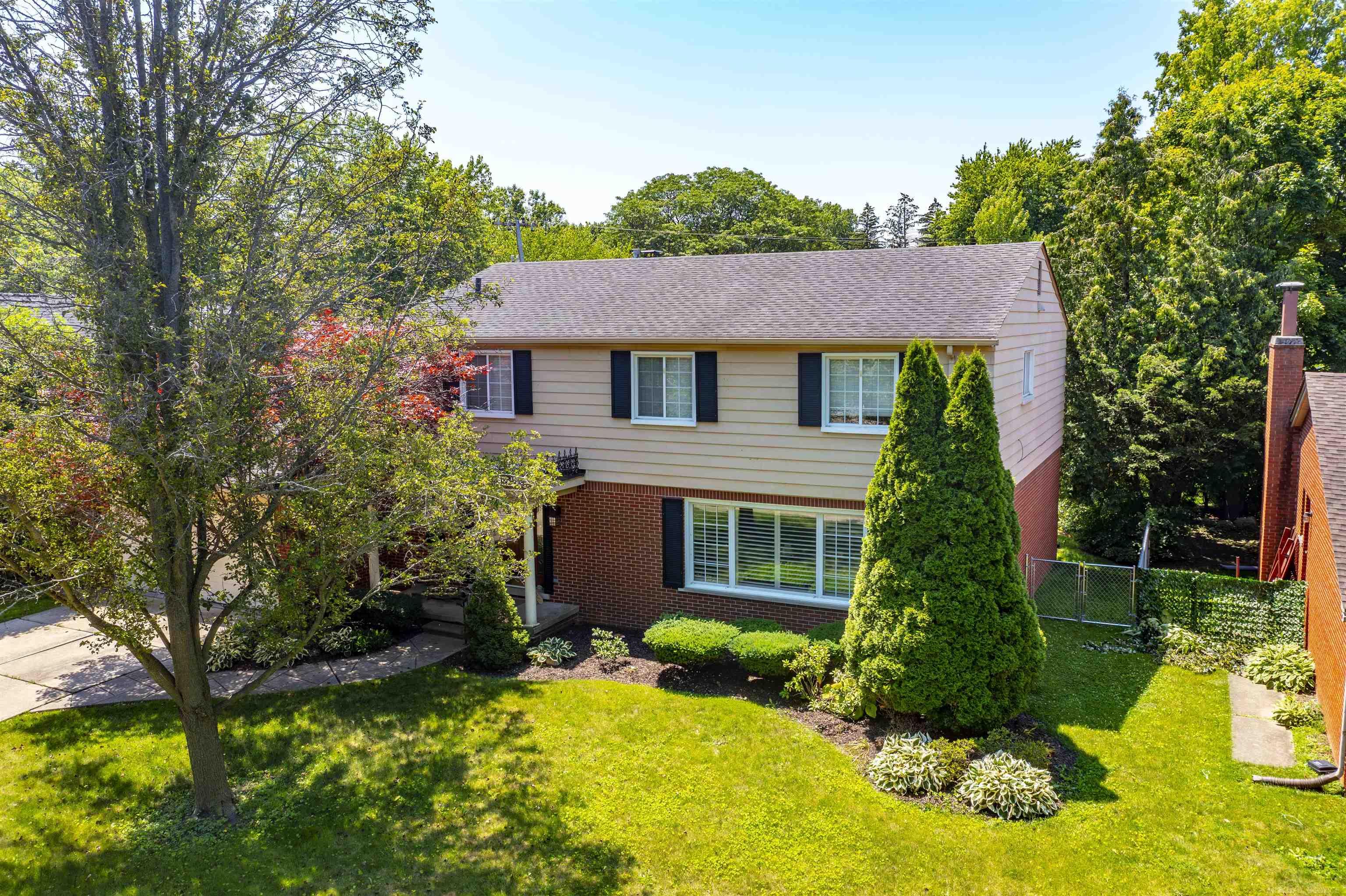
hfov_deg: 65.5
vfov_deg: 46.4
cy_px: 448
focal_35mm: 28
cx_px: 673
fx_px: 1046
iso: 100
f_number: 5
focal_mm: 10.26
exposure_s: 1/320
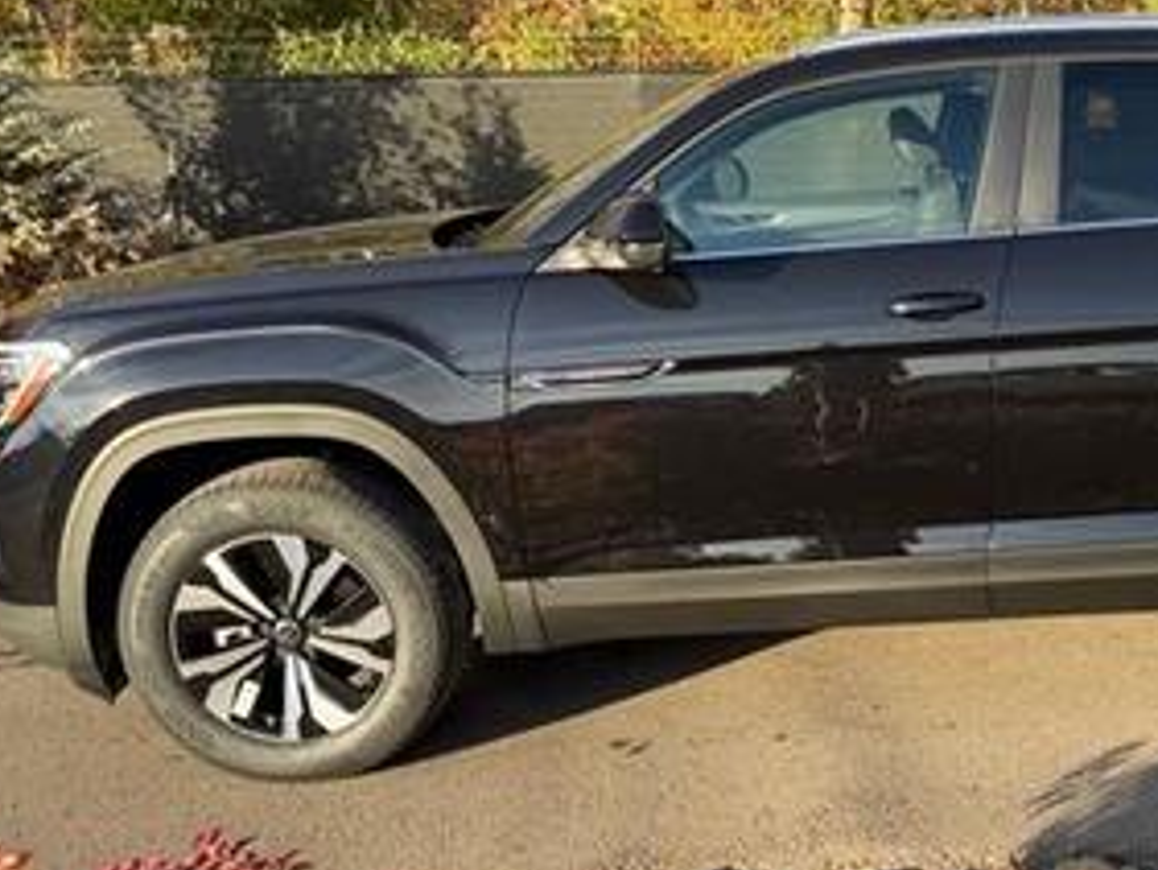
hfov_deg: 42.1
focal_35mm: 43
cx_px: 907
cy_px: 396
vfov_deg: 33.6
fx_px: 1439
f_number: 1.78
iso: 80
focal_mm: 6.76
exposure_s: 1/735
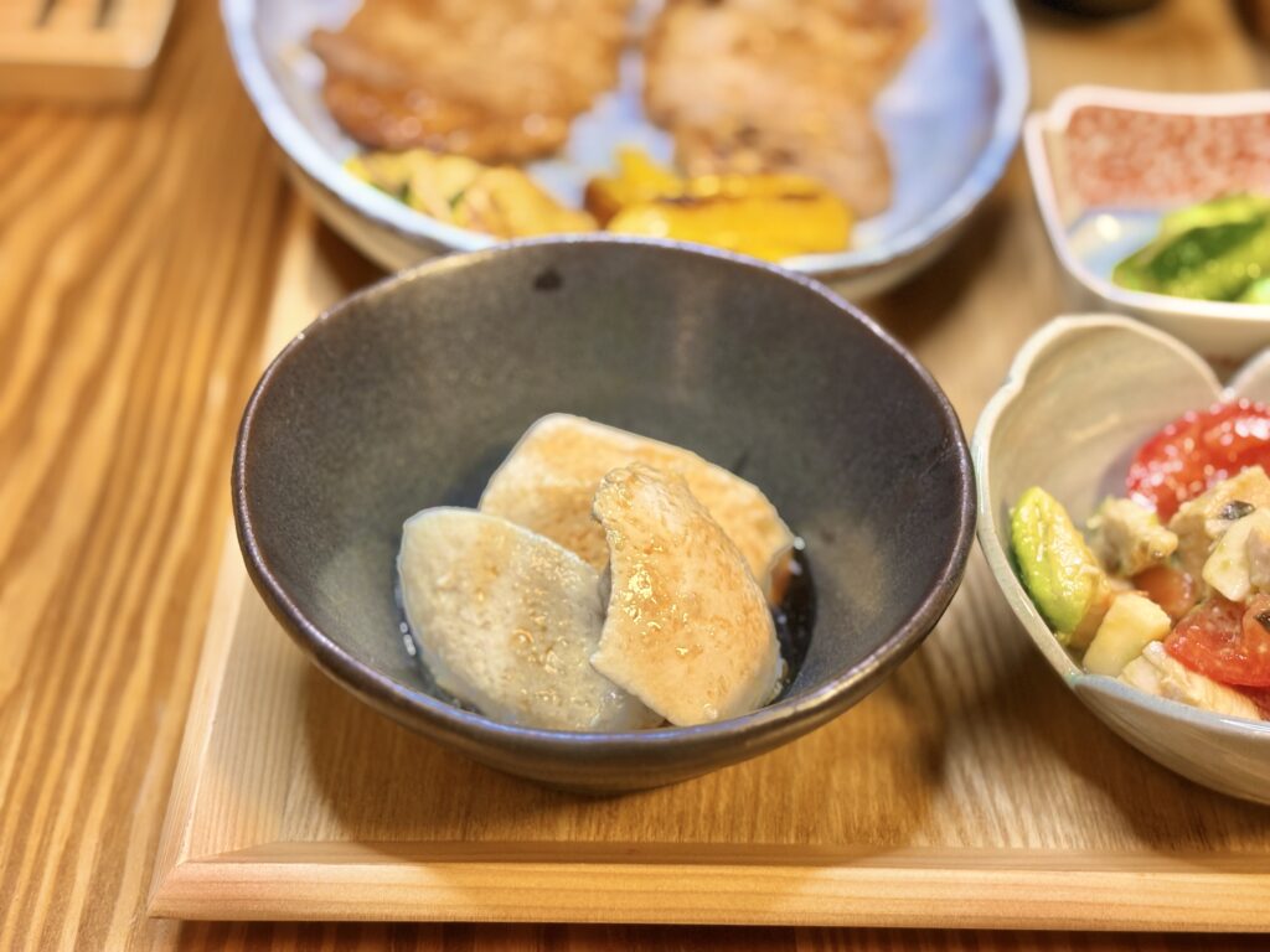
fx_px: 1908
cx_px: 635
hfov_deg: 36.8
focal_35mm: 52
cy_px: 476
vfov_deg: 28.0
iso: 125
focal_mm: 5.96
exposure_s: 1/60
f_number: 1.6
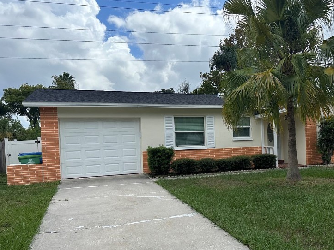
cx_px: 228
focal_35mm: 34
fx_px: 328
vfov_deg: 41.6
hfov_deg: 52.7
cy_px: 151
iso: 80
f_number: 1.78
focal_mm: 6.86
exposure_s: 1/4545
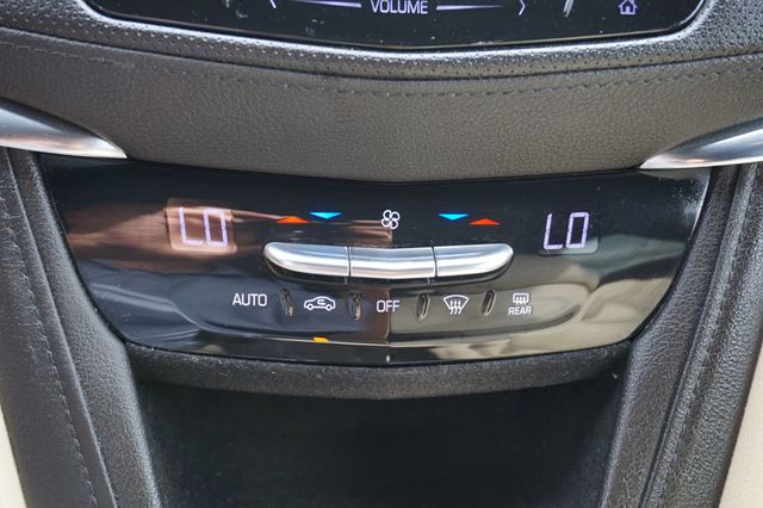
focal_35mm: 45
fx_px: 953
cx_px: 382
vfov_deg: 29.8
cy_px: 254
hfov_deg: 43.6
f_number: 5
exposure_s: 1/60
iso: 250
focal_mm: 30
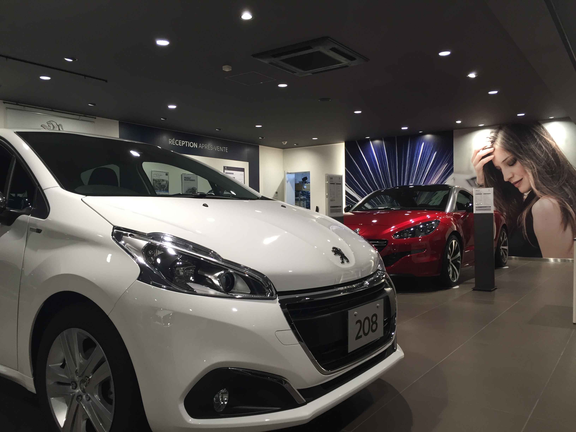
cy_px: 216
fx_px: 483
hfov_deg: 61.7
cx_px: 288
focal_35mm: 29
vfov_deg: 48.2
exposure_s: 1/40
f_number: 2.2
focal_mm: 4.15
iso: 32
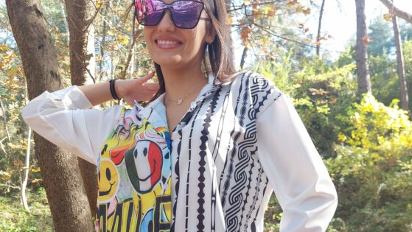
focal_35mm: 37
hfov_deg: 54.0
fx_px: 404
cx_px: 203
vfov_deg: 31.2
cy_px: 186
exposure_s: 1/100
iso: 40
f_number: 1.8
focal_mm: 5.23
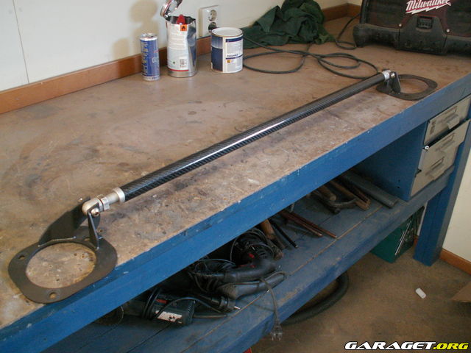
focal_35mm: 35
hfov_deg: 52.6
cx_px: 236
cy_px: 176
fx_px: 476
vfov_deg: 40.7
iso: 160
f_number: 2.8
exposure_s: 1/20
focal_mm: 5.86
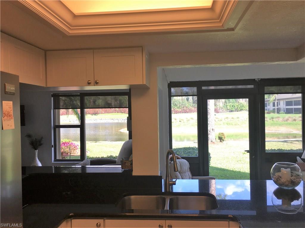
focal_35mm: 29
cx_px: 152
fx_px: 255
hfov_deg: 61.7
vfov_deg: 48.2
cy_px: 114
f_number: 2.2
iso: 25
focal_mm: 4.15
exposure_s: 1/122
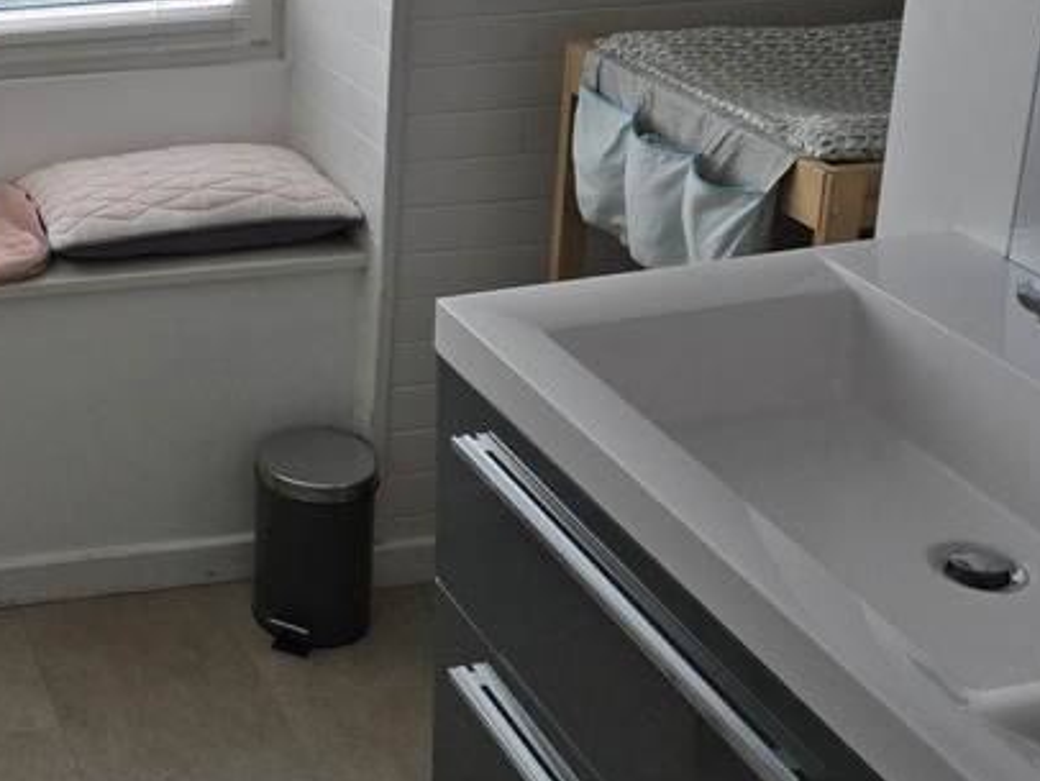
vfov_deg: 24.4
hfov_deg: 29.7
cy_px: 51
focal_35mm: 58
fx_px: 1744
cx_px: -118
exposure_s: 1/508
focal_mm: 5.4
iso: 100
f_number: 1.8
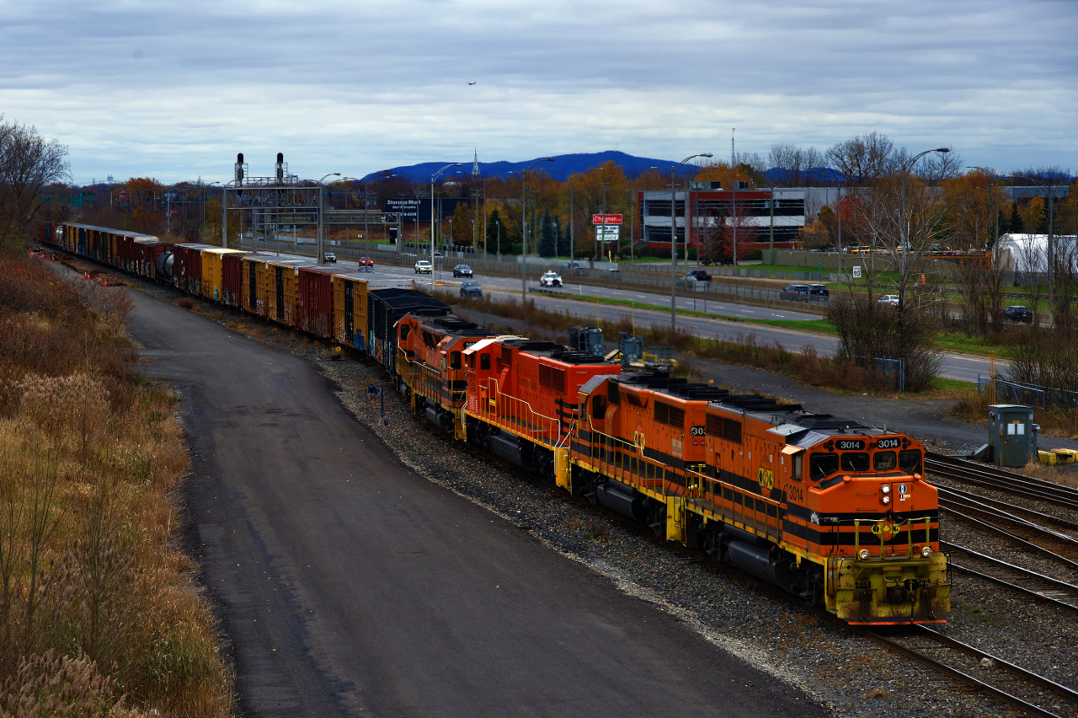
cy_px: 359
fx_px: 3083
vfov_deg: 13.3
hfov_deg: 19.8
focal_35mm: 103
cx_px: 539
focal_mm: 103
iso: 640
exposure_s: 1/500
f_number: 8
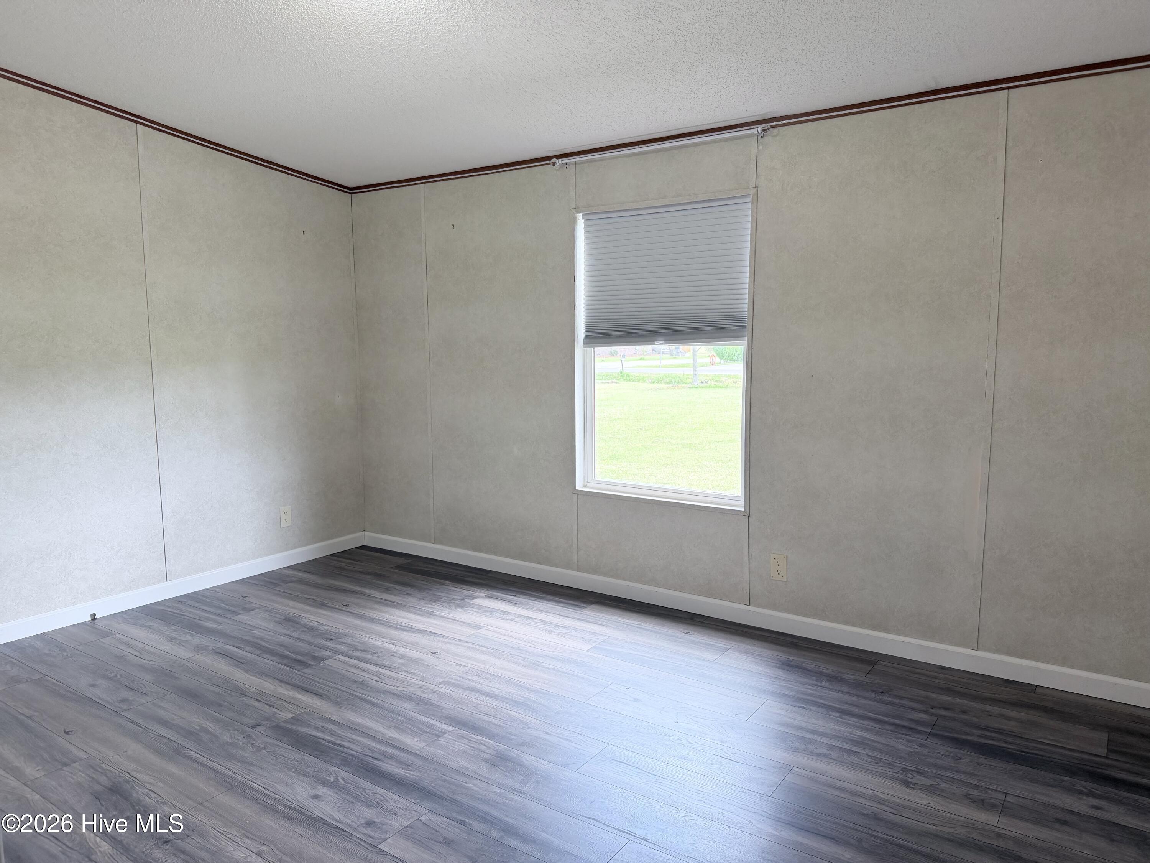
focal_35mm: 24
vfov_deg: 56.8
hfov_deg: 71.6
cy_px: 432
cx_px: 575
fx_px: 797
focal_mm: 6.76
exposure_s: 1/224
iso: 160
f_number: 1.78
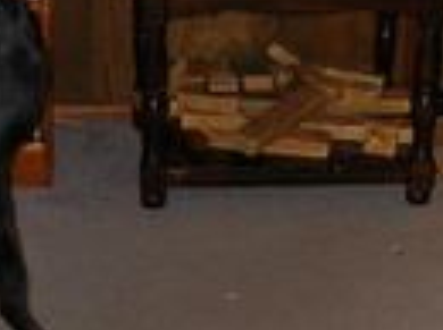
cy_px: 85
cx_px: 109
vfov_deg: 12.9
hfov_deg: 17.2
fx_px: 1456
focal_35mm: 114
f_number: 2.7
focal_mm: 5.6
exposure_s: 1/59.9
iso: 200
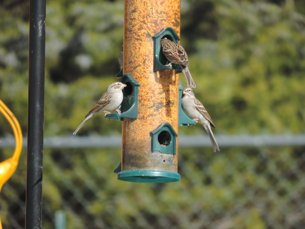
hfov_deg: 2.0
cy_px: 114
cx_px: 152
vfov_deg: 1.5
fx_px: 8811
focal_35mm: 1000
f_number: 5.9
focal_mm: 180
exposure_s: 1/500
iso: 220
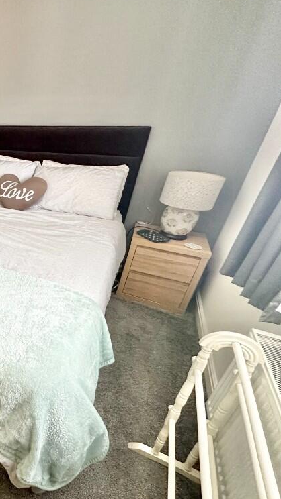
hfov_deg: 39.2
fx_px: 278
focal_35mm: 21
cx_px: -55
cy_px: 248
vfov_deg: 83.9
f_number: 2.2
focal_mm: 2.22
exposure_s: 1/60
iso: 500
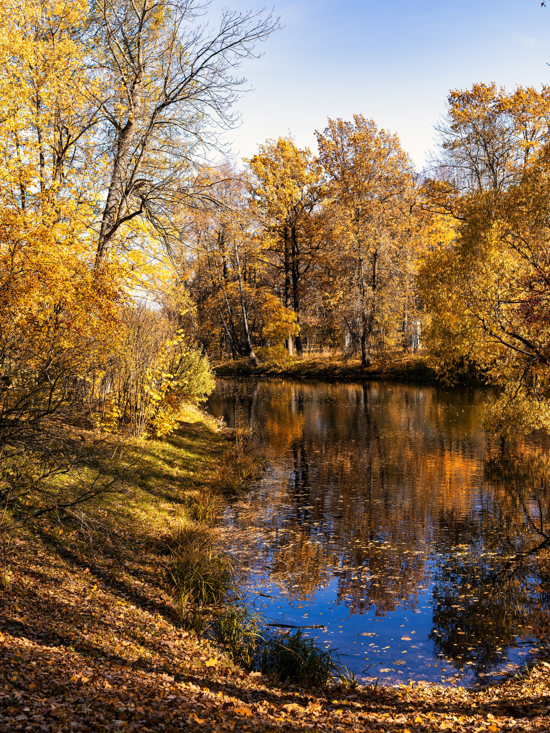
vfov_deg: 43.8
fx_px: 911
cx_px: 275
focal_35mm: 43
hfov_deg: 33.6
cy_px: 366
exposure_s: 1/400
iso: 200
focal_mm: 55
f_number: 8
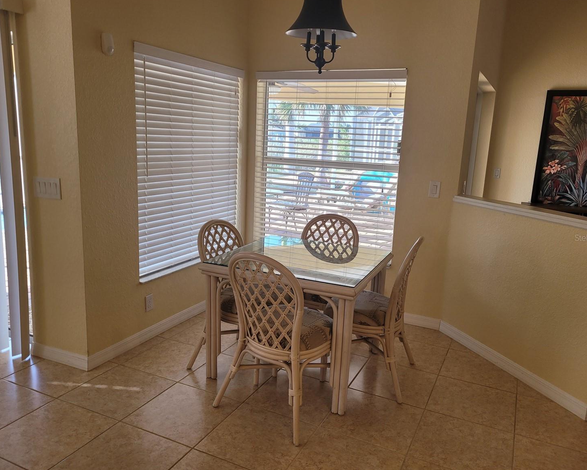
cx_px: 289
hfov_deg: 62.2
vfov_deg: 51.5
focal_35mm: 28
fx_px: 486
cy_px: 237
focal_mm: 5.4
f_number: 1.8
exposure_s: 1/120
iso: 100
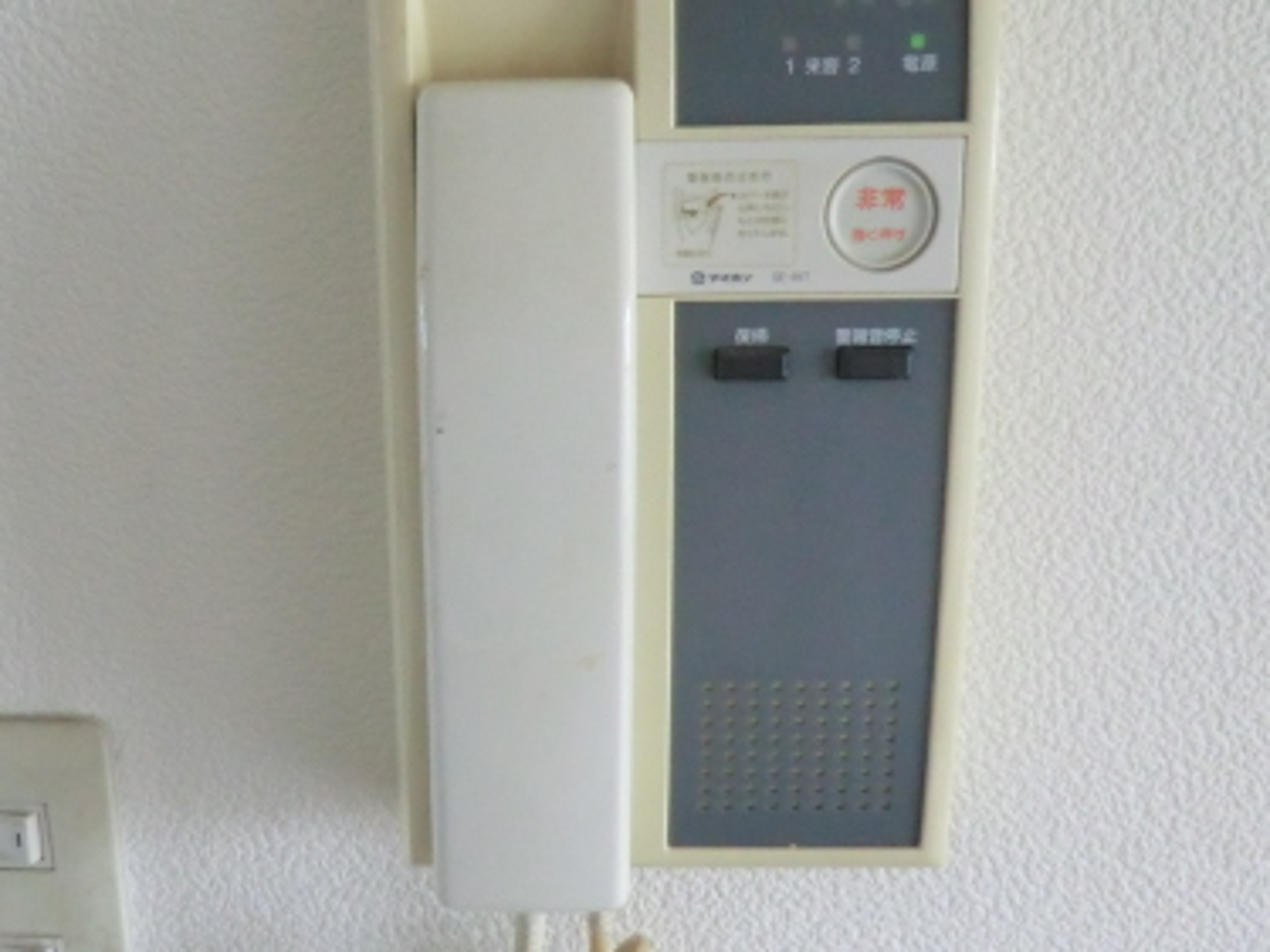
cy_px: 484
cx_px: 437
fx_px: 1504
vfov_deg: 35.1
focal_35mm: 41
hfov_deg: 45.2
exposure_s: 1/60
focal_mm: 4.3
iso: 400
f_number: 3.2
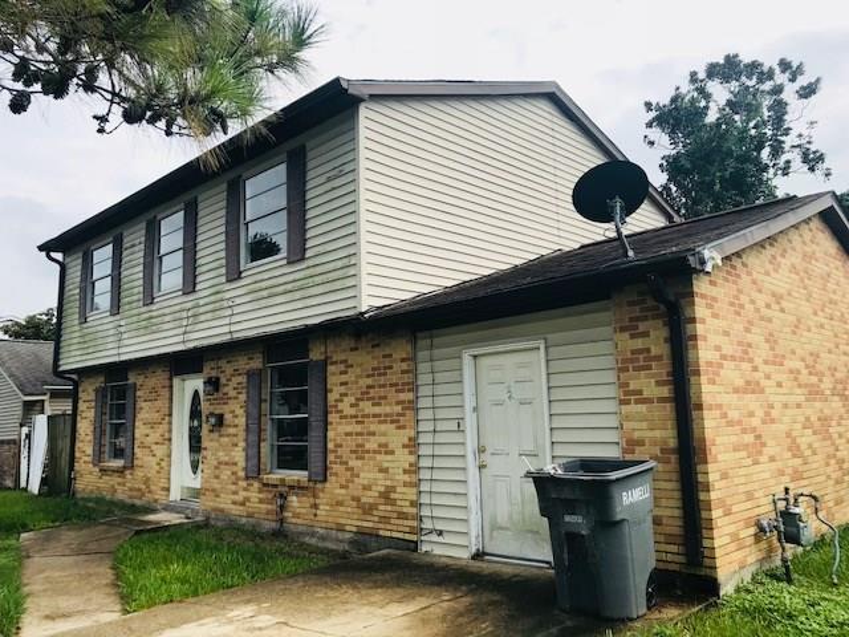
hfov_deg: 63.4
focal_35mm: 28
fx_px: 687
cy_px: 318
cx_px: 424
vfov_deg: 49.7
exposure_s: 1/1773
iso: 20
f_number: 1.8
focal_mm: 3.99
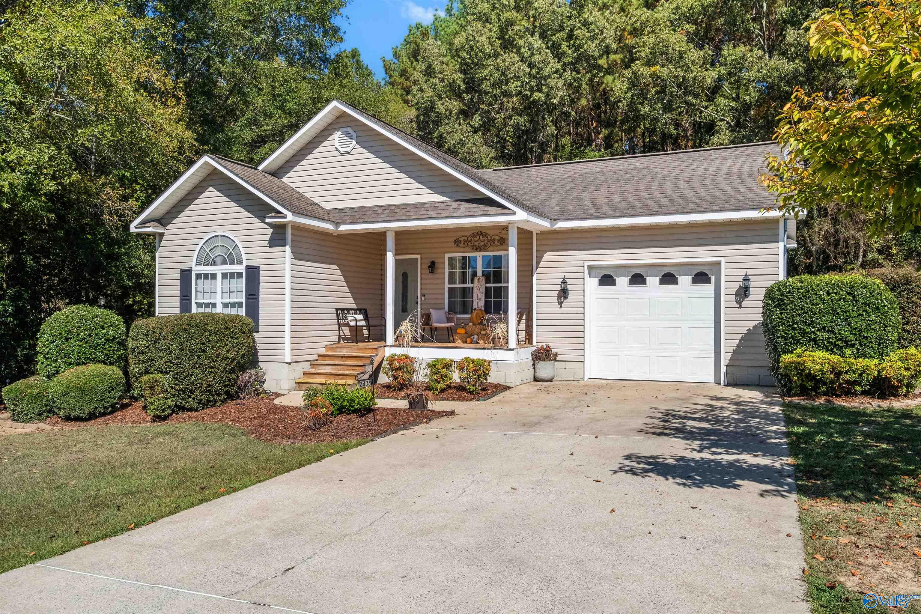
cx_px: 460
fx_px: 640
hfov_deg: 71.5
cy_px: 307
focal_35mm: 25
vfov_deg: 51.3
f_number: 8
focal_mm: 16.6
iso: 800
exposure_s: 1/250
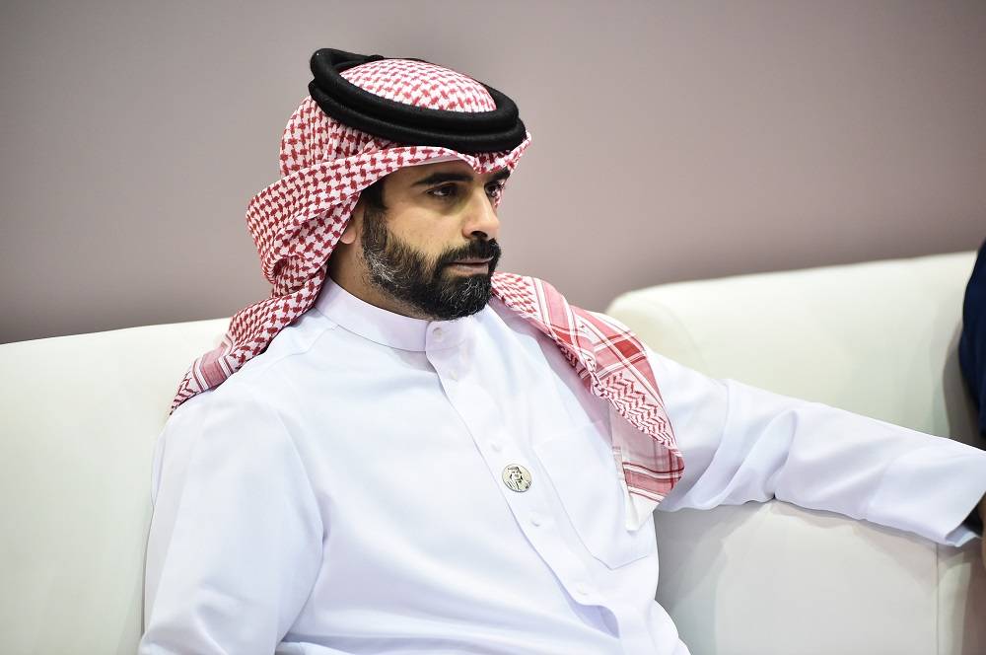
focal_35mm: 200
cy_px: 328
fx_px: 5471
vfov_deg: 6.8
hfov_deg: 10.3
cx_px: 493
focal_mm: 200
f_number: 2.8
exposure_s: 1/320
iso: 2500
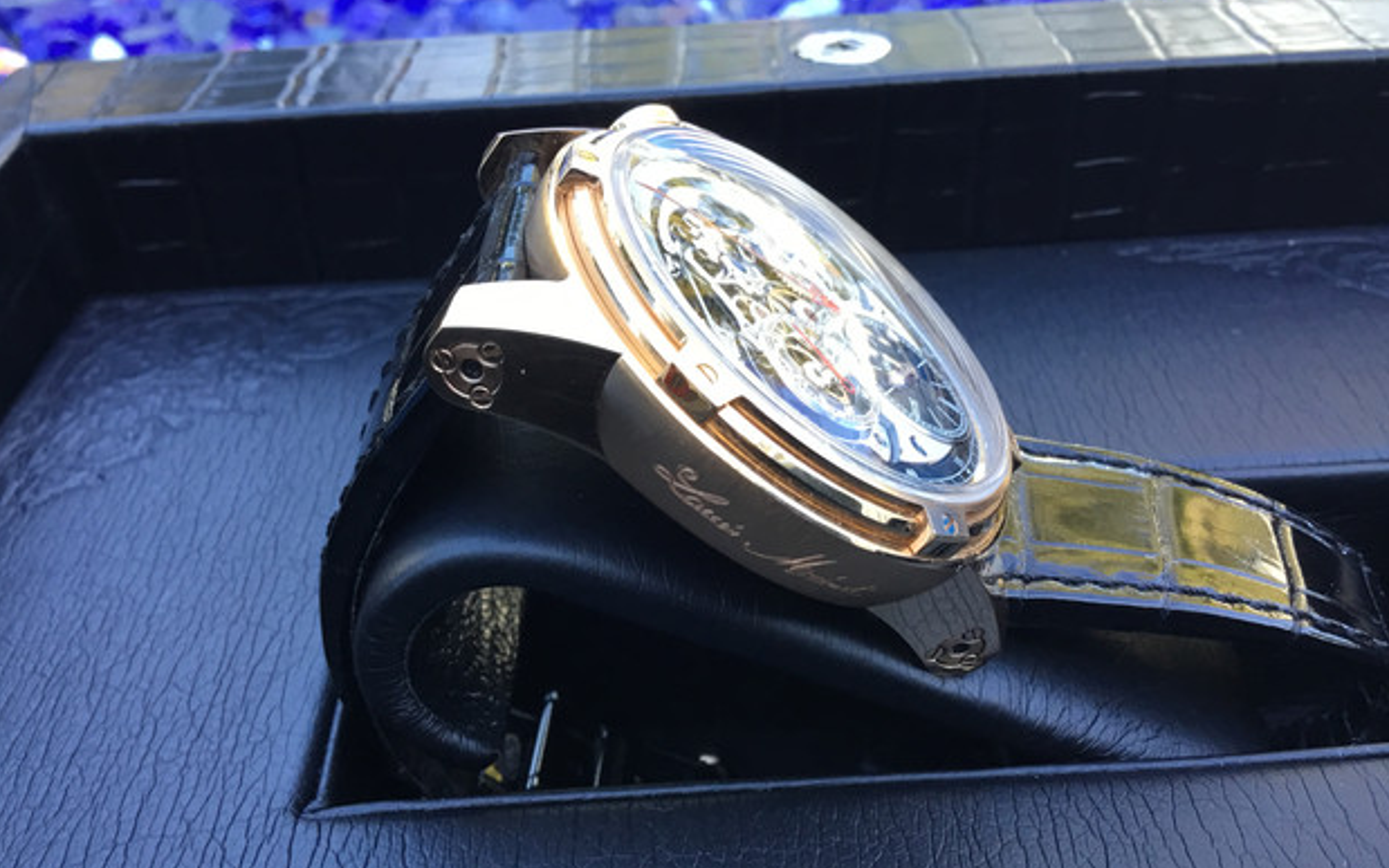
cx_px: 711
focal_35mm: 34
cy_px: 487
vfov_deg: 37.2
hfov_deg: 56.7
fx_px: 1287
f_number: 2.4
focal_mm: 3.3
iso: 25
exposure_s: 1/30
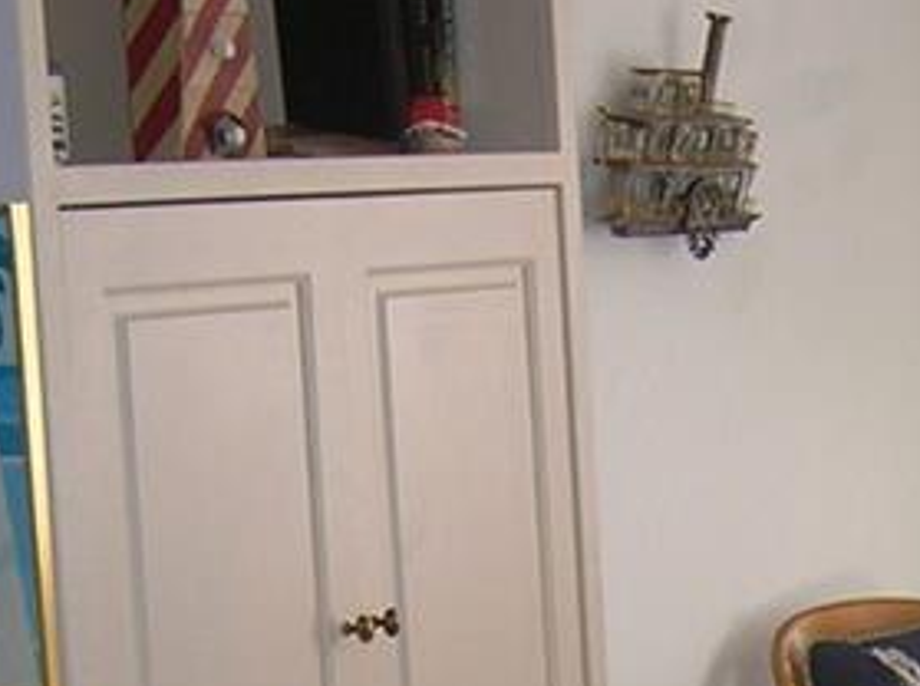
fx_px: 3315
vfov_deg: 11.3
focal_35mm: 125
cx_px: 742
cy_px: 1047
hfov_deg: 15.7
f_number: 2.9
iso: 50
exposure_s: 1/30
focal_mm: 5.7
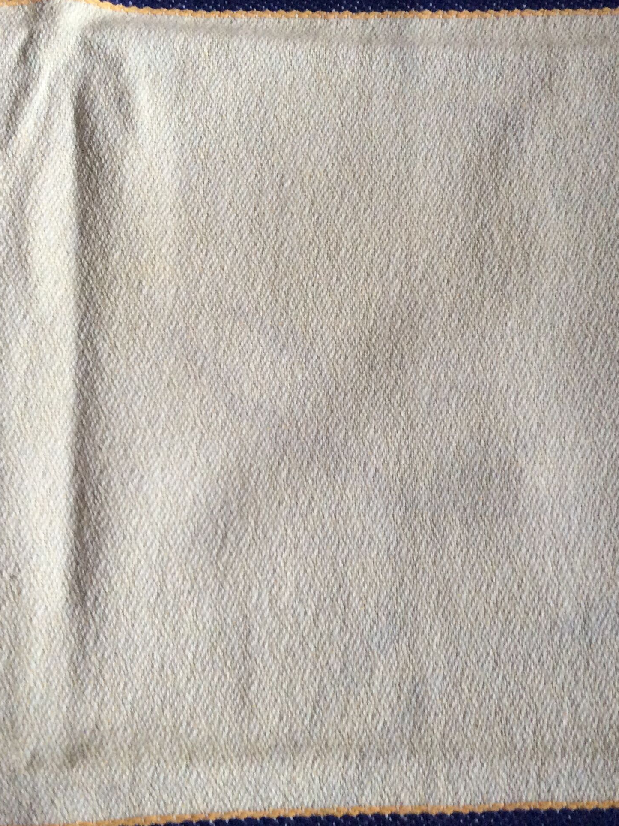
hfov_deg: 33.6
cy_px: 412
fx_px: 1025
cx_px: 299
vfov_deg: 43.8
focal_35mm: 43
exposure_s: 1/25
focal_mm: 3.3
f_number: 2.4
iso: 160
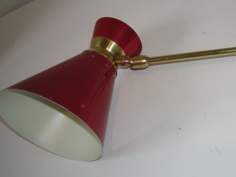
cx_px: 154
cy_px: 70
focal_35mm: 55
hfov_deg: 34.7
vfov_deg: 26.5
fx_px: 375
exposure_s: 1/47.6
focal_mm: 5.7
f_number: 2.8
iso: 50
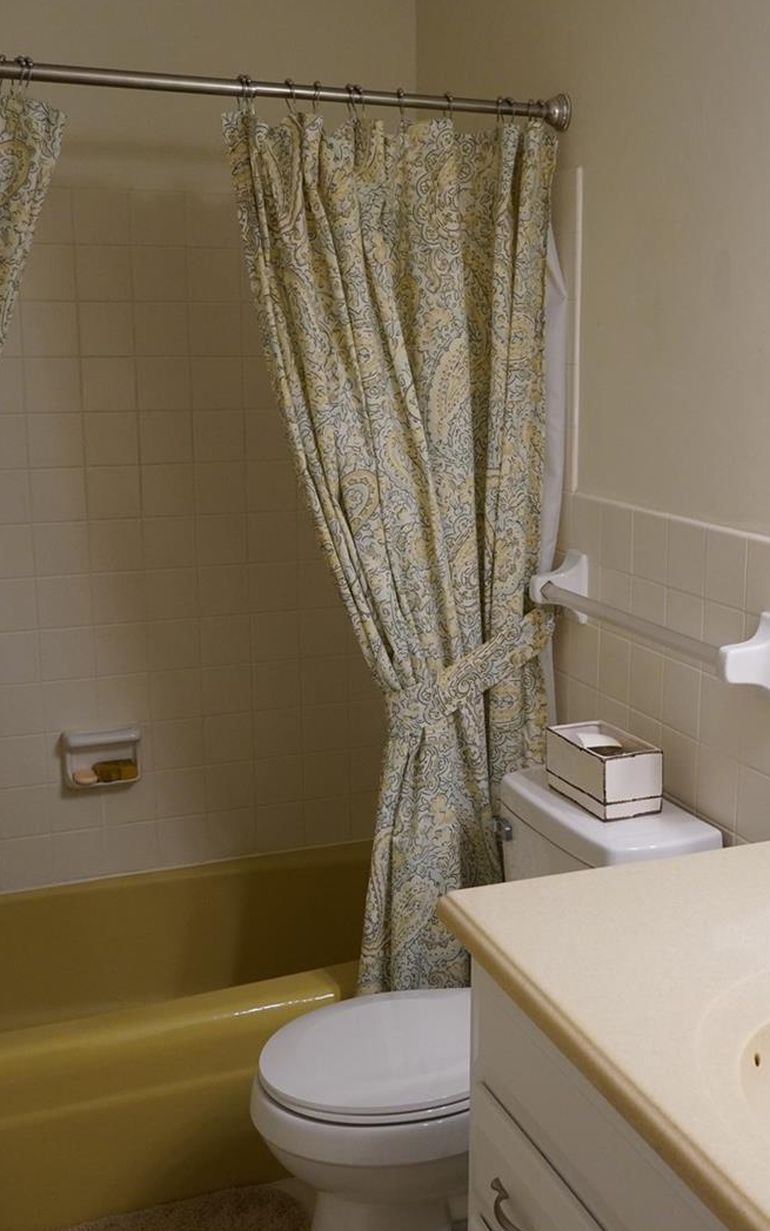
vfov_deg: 47.2
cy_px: 612
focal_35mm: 42
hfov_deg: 30.3
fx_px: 1410
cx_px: 522
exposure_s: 1/160
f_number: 4
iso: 1000
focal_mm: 18
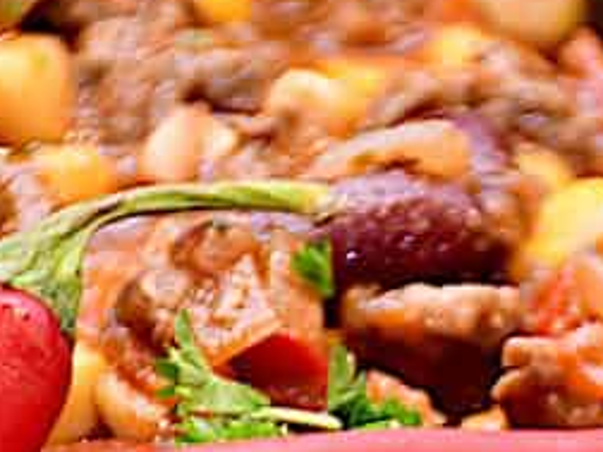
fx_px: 8152
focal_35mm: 468
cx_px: 481
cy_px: 666
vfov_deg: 3.2
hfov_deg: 4.2
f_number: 5.3
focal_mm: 80
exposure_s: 1/60
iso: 1100
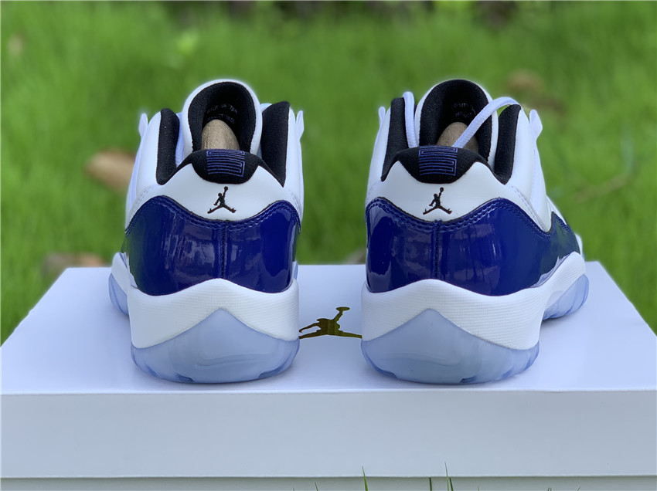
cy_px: 246
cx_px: 328
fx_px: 986
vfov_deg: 28.0
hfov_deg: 36.8
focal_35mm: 52
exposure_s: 1/400
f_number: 2.4
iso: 16
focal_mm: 6
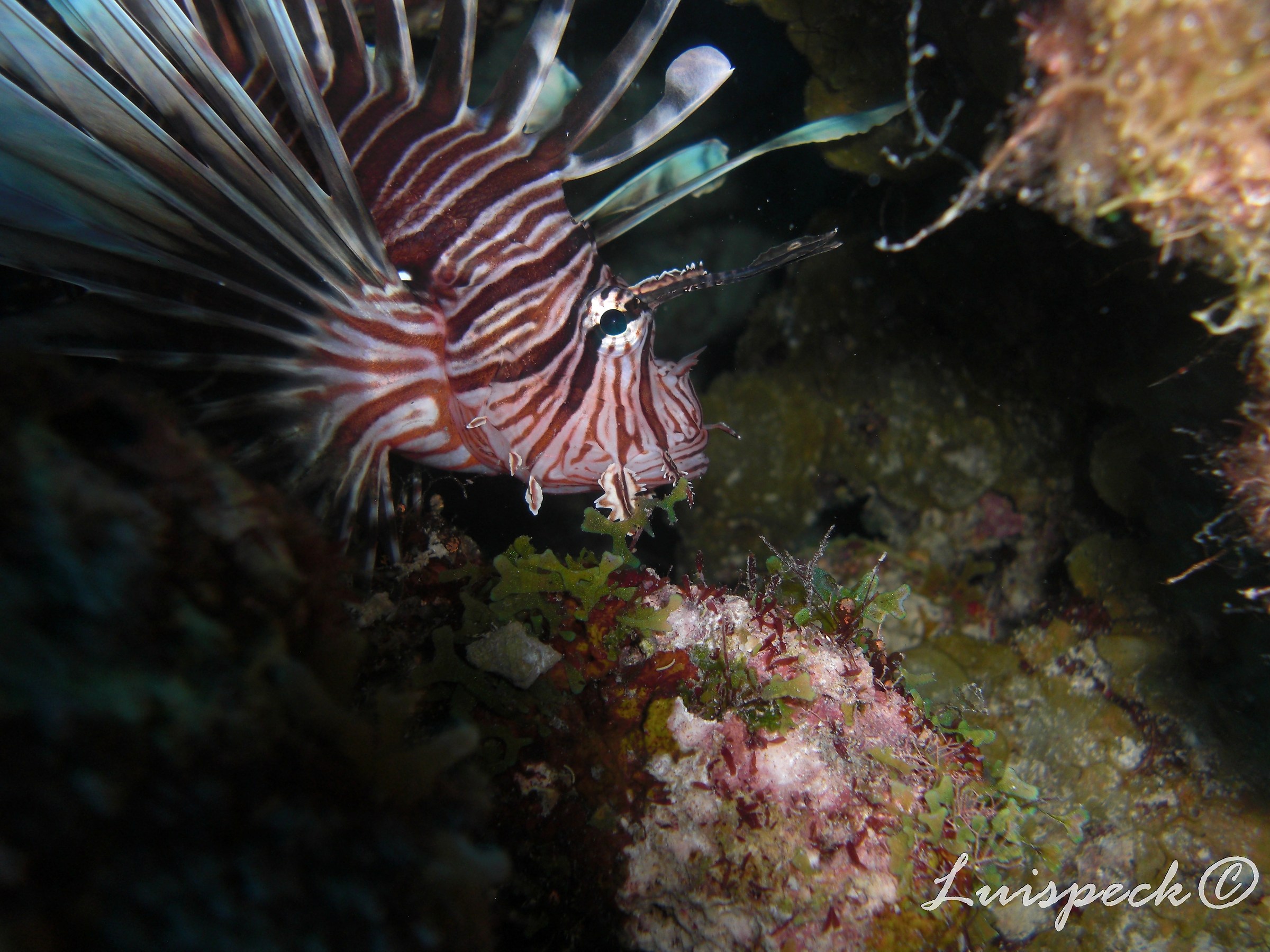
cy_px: 476
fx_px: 1321
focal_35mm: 36
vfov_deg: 39.7
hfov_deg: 51.4
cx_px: 635
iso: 50
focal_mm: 6.3
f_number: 7.9
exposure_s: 1/60
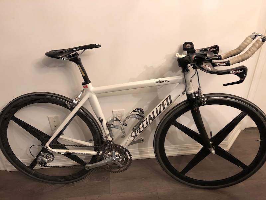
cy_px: 100
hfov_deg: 61.7
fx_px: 223
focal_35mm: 29
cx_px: 133
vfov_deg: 48.2
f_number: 1.8
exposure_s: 1/15
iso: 80
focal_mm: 3.99
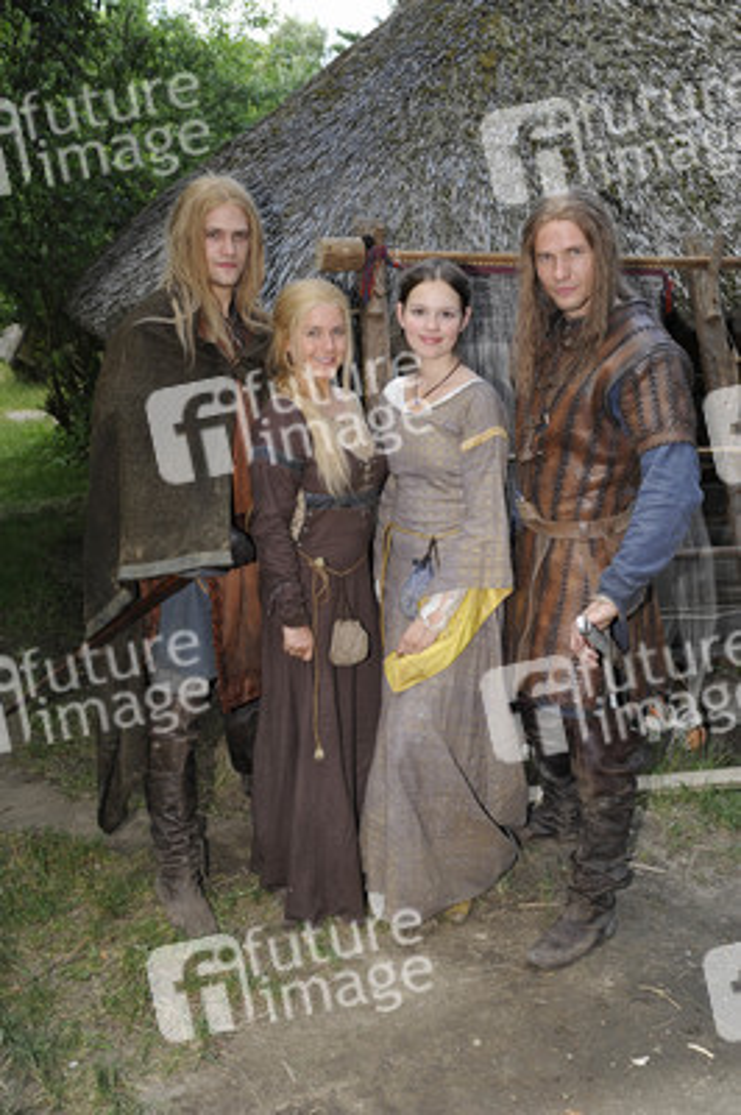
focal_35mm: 42
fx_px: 1299
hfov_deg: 31.8
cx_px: 370
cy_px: 558
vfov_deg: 46.4
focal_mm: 42
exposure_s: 1/500
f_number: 6.3
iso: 500
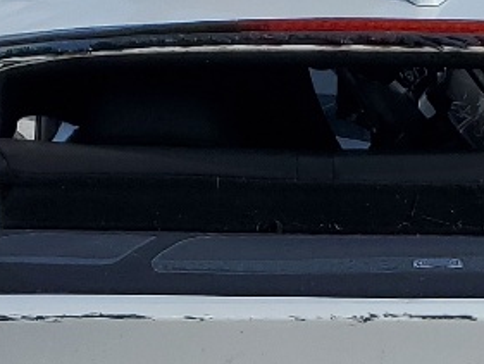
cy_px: 687
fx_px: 2070
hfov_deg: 13.2
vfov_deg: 9.5
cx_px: 450
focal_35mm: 148
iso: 50
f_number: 1.5
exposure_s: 1/5000
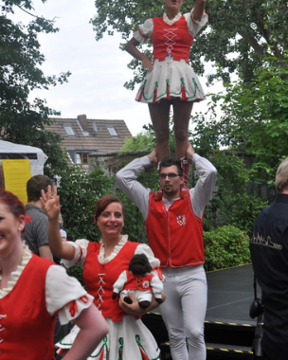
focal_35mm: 74
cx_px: 148
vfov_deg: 25.7
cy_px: 166
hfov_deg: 20.7
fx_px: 788
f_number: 4
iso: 400
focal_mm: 40
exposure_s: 1/1000
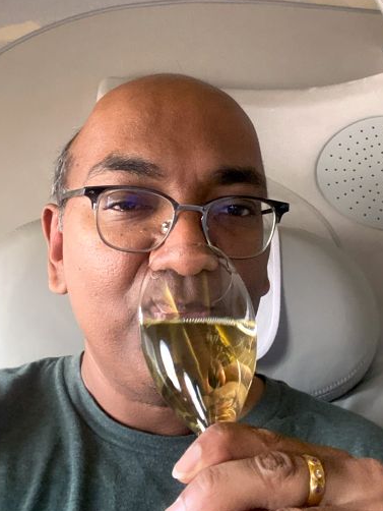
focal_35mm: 43
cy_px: 174
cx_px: 216
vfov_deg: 43.3
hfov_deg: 33.6
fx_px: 634
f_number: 2.2
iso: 400
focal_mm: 2.71
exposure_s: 1/31
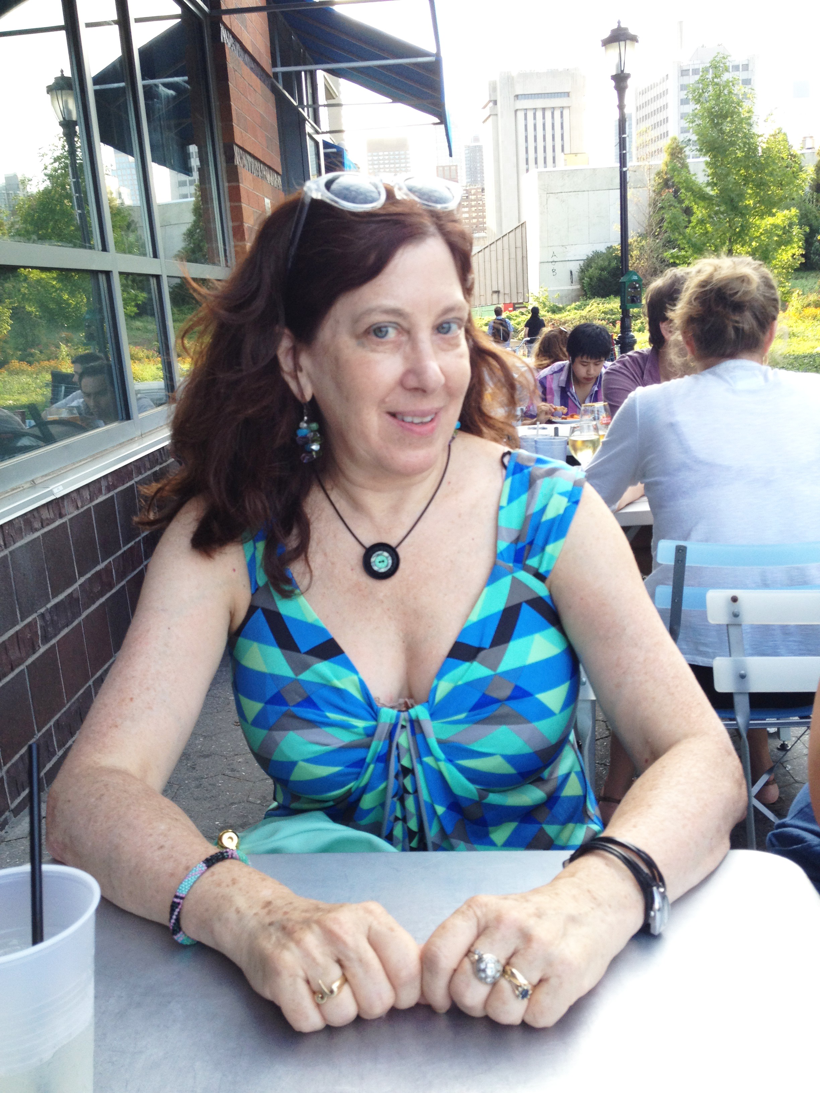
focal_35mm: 35
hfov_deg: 40.7
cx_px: 410
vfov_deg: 52.6
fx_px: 1105
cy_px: 546
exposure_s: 1/123
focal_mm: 4.28
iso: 64
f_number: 2.4
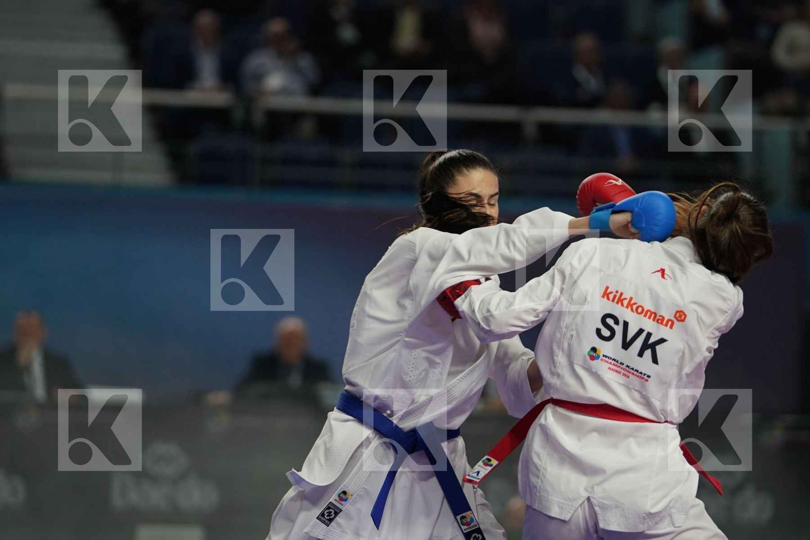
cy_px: 270
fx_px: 5535
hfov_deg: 8.4
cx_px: 405
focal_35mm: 246
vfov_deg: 5.6
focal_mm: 164
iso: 1000
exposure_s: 1/1000
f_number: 2.8
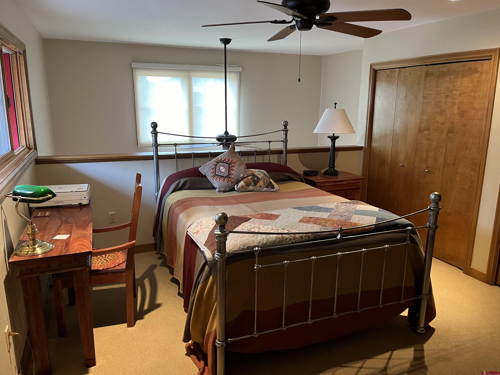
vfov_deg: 53.1
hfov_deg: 67.3
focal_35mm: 26
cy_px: 188
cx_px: 250
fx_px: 376
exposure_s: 1/40
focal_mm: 5.1
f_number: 1.6
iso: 400
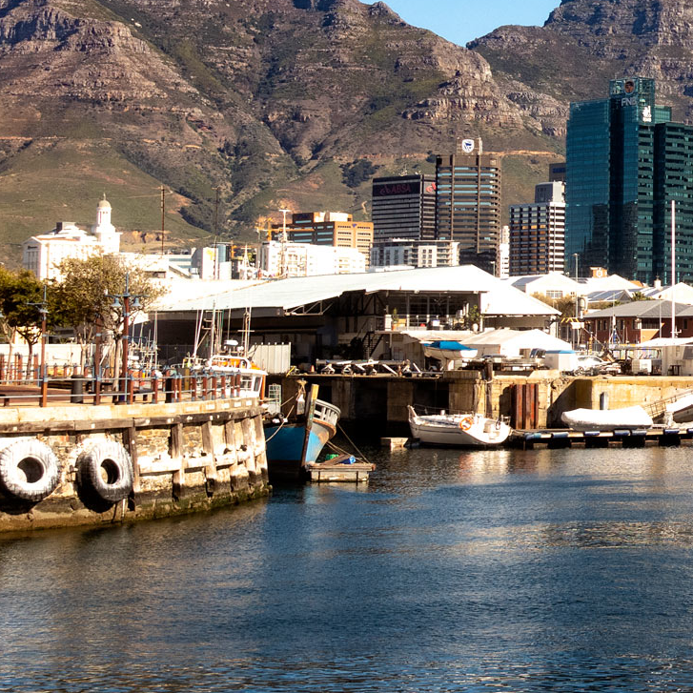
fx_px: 2401
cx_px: 905
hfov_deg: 15.6
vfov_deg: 16.3
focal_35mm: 106
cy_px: 100
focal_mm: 15.31
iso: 125
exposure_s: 1/125
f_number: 4
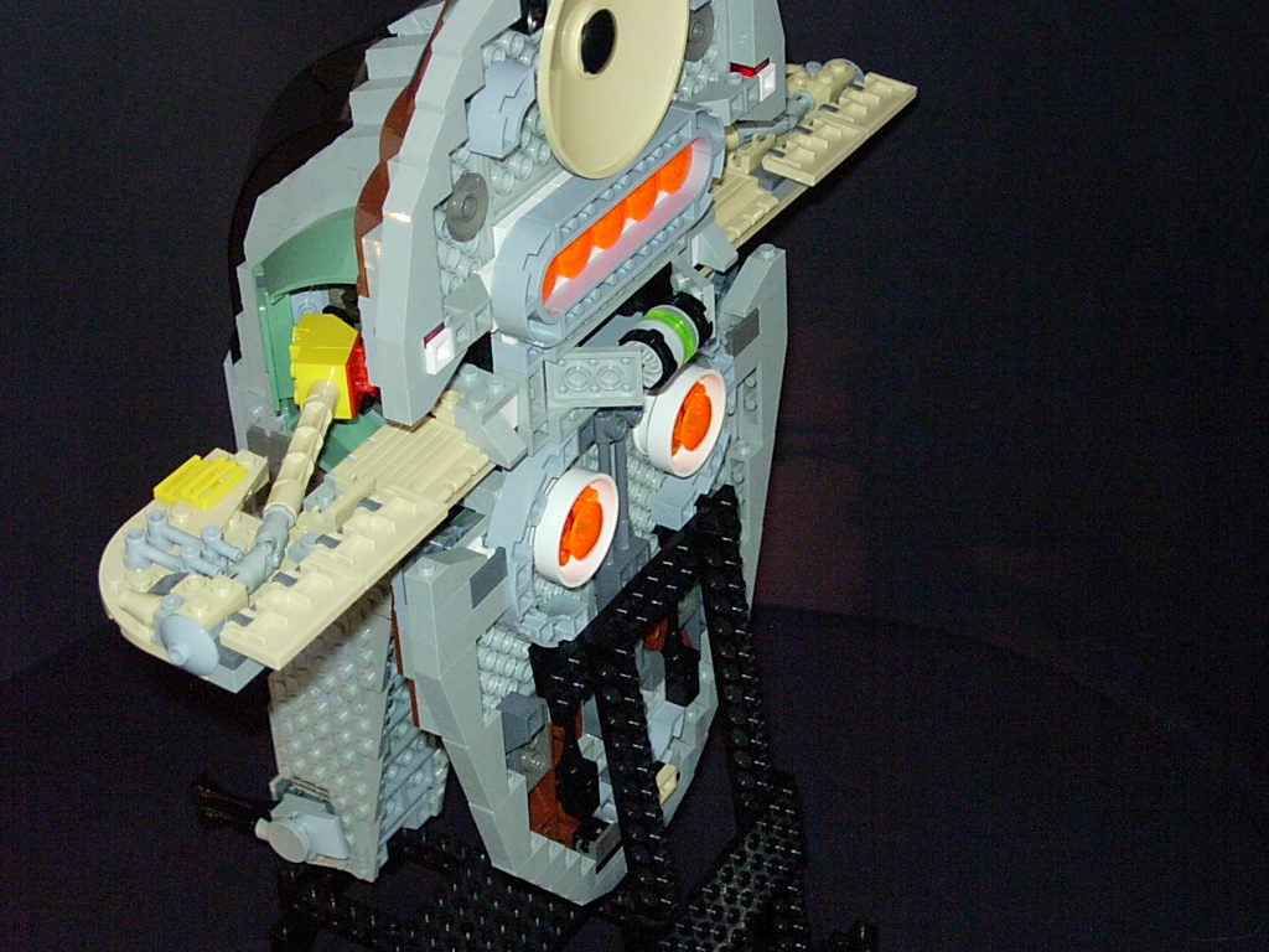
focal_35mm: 72
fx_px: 2639
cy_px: 476
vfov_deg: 20.4
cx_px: 634
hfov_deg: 27.0
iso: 400
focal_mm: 14.9
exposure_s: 1/64
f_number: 3.7
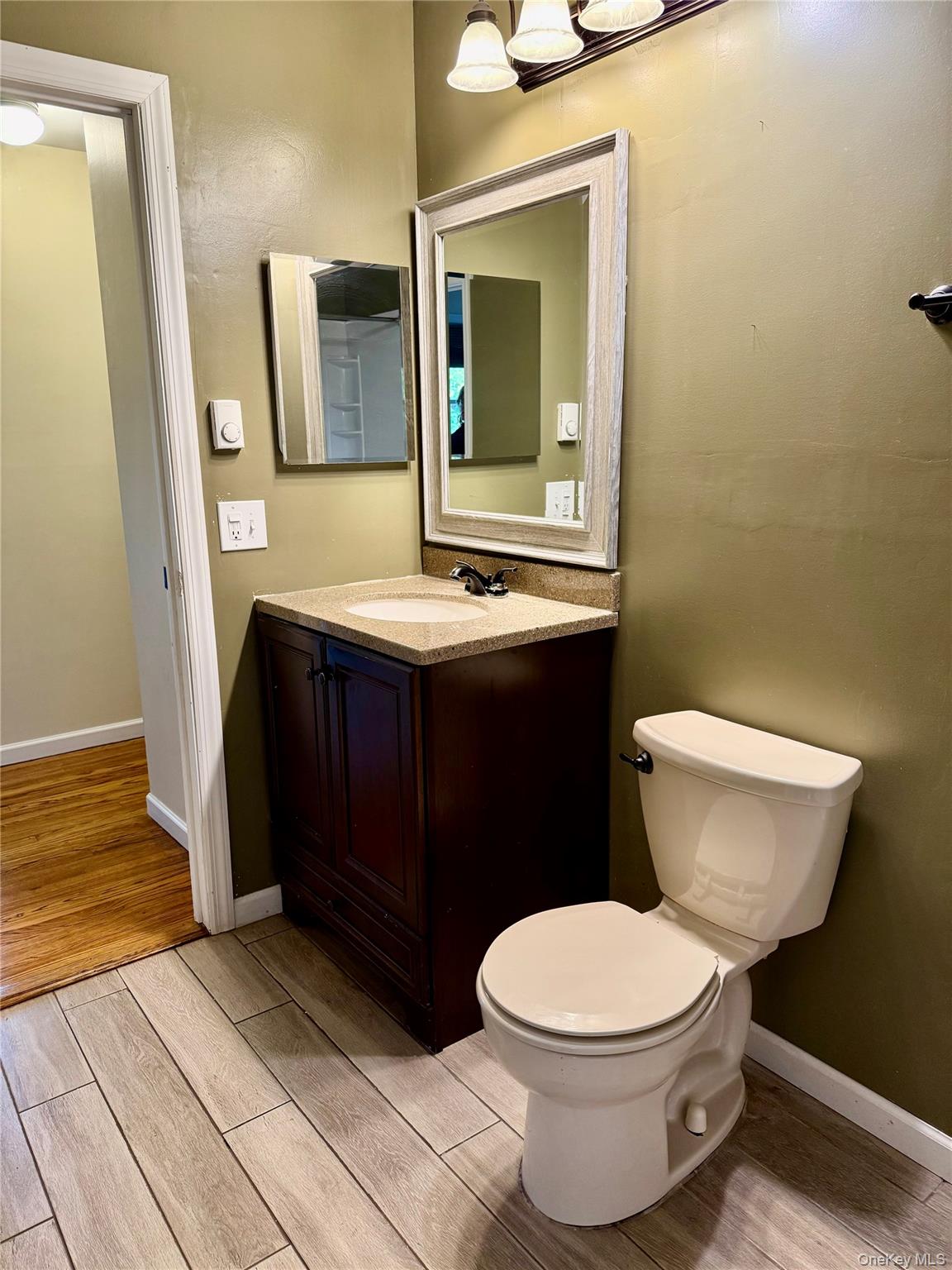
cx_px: 476
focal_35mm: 24
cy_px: 635
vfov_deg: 71.6
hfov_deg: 56.8
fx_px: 880
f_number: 1.78
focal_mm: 6.76
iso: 160
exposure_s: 1/60
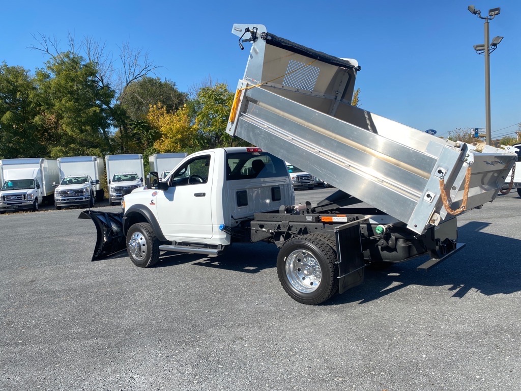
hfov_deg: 67.3
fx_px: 391
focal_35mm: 26
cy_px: 196
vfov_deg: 53.1
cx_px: 260
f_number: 1.8
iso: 32
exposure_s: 1/965
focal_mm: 4.25
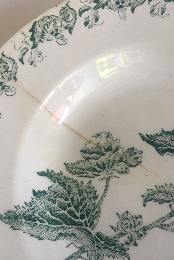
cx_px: 102
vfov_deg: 52.9
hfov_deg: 36.8
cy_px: 149
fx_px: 261
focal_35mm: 36
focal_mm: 4.15
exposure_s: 1/17
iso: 40
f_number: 2.2
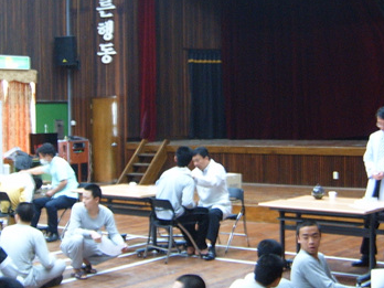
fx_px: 754
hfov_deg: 28.6
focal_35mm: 68
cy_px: 109
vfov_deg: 21.6
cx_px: 185
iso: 141
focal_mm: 6.2
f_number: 2.9
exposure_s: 1/4
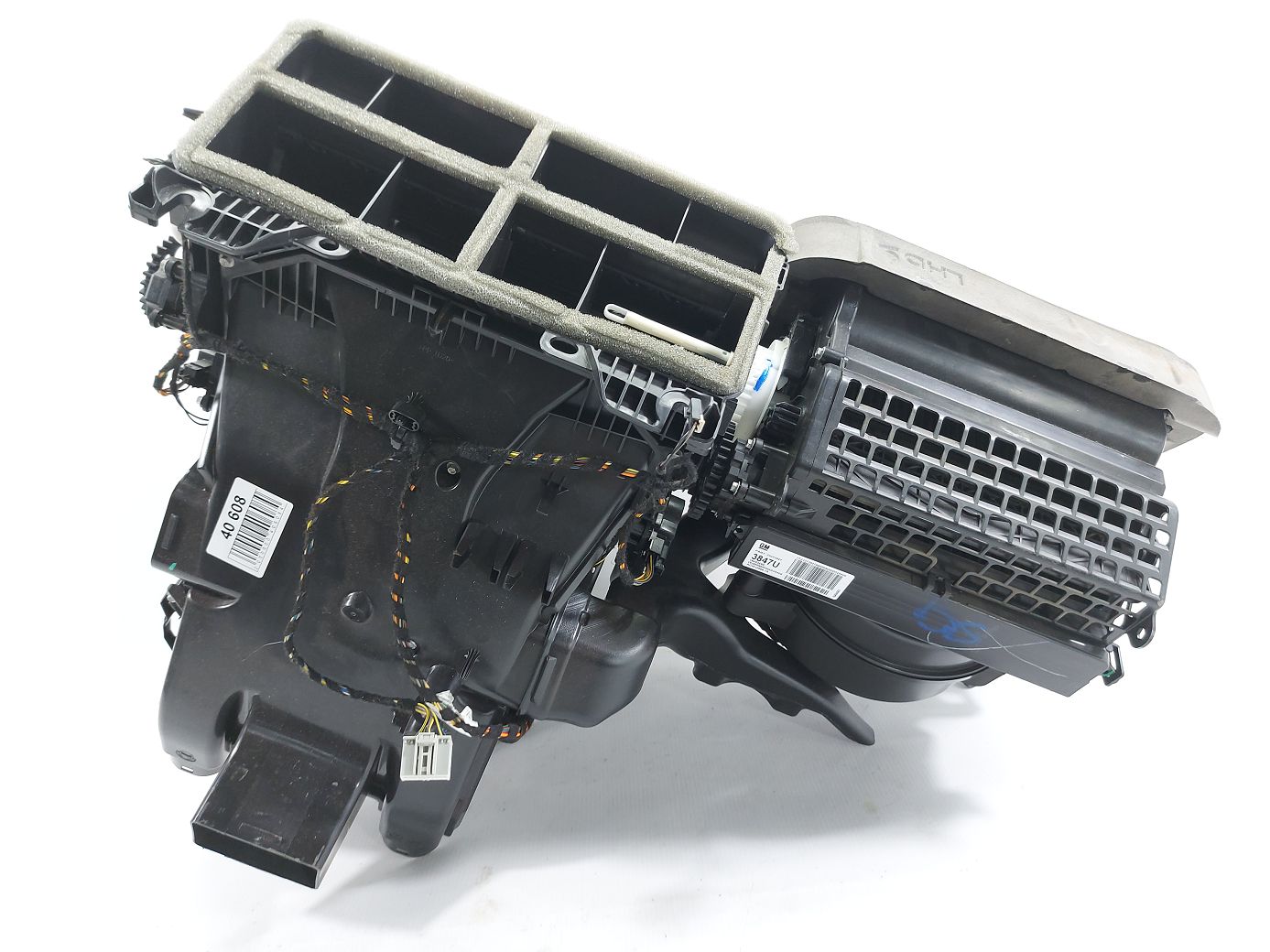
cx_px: 635
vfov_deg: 56.8
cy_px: 476
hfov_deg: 71.6
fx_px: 880
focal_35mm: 24
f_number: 1.8
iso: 125
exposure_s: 1/50
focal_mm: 5.23
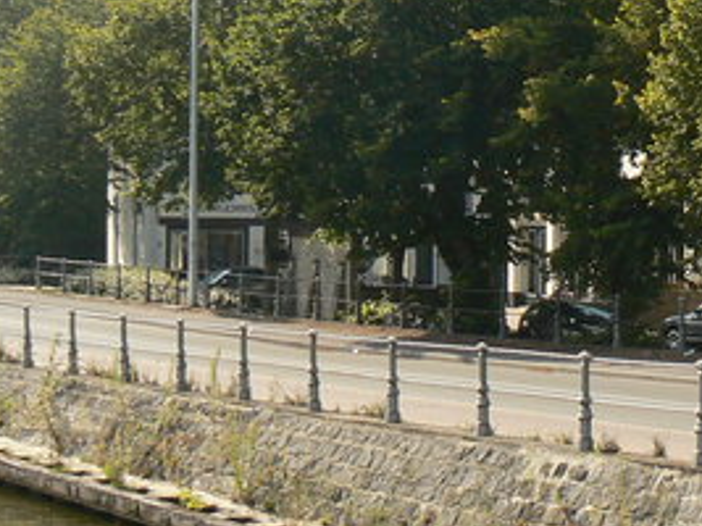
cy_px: 203
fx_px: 2189
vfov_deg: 13.7
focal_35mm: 108
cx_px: 568
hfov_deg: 18.0
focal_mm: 6
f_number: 3.6
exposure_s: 1/1000
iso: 100
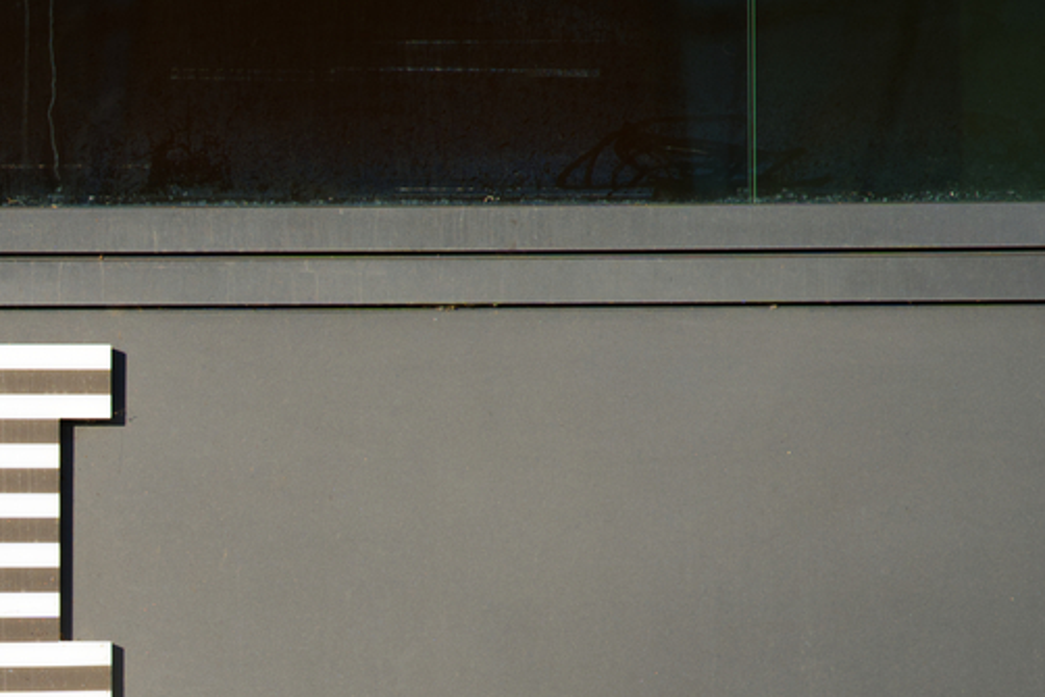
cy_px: 610
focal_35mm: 612
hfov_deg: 3.4
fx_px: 17769
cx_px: -294
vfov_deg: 2.2
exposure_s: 1/400
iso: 100
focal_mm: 200
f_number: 4.5
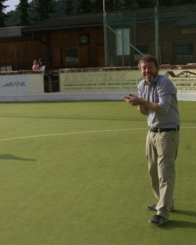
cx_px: 40
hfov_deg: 25.0
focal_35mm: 60
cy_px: 122
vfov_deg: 31.5
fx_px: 435
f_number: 10
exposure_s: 1/800
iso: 800
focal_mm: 28
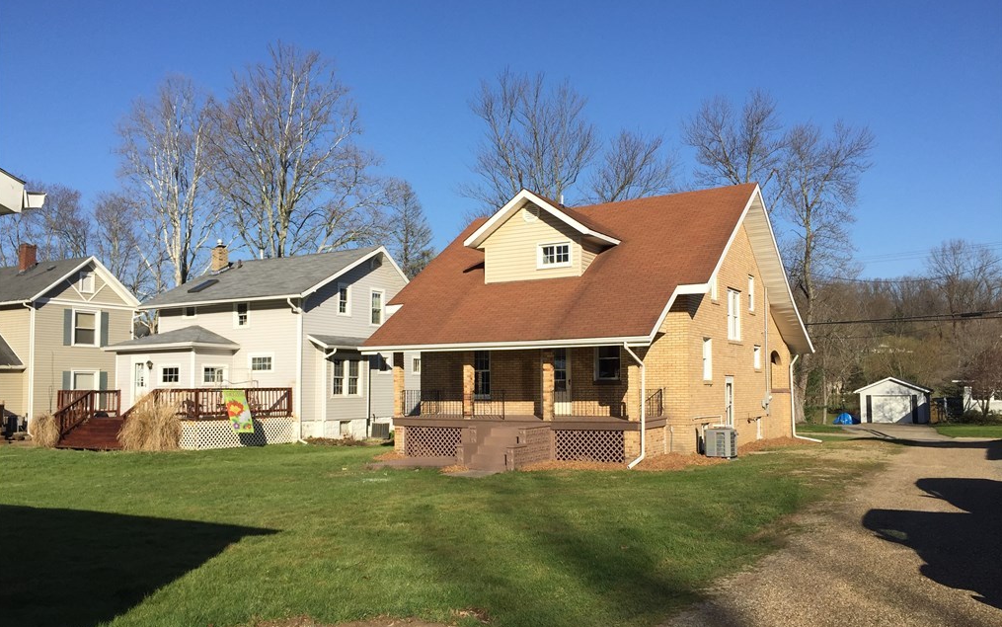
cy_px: 355
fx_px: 847
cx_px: 501
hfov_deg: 61.2
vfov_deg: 40.5
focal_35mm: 31
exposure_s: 1/2326
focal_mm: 4.15
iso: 32
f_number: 2.2
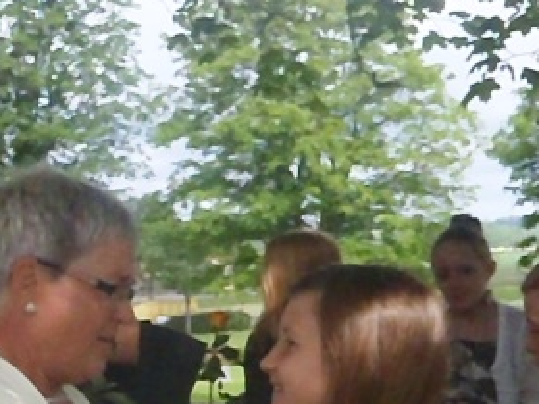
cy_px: 442
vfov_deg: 14.1
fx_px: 1604
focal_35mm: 103
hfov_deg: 19.0
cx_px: 142
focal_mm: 6.53
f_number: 9
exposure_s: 1/400
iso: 640
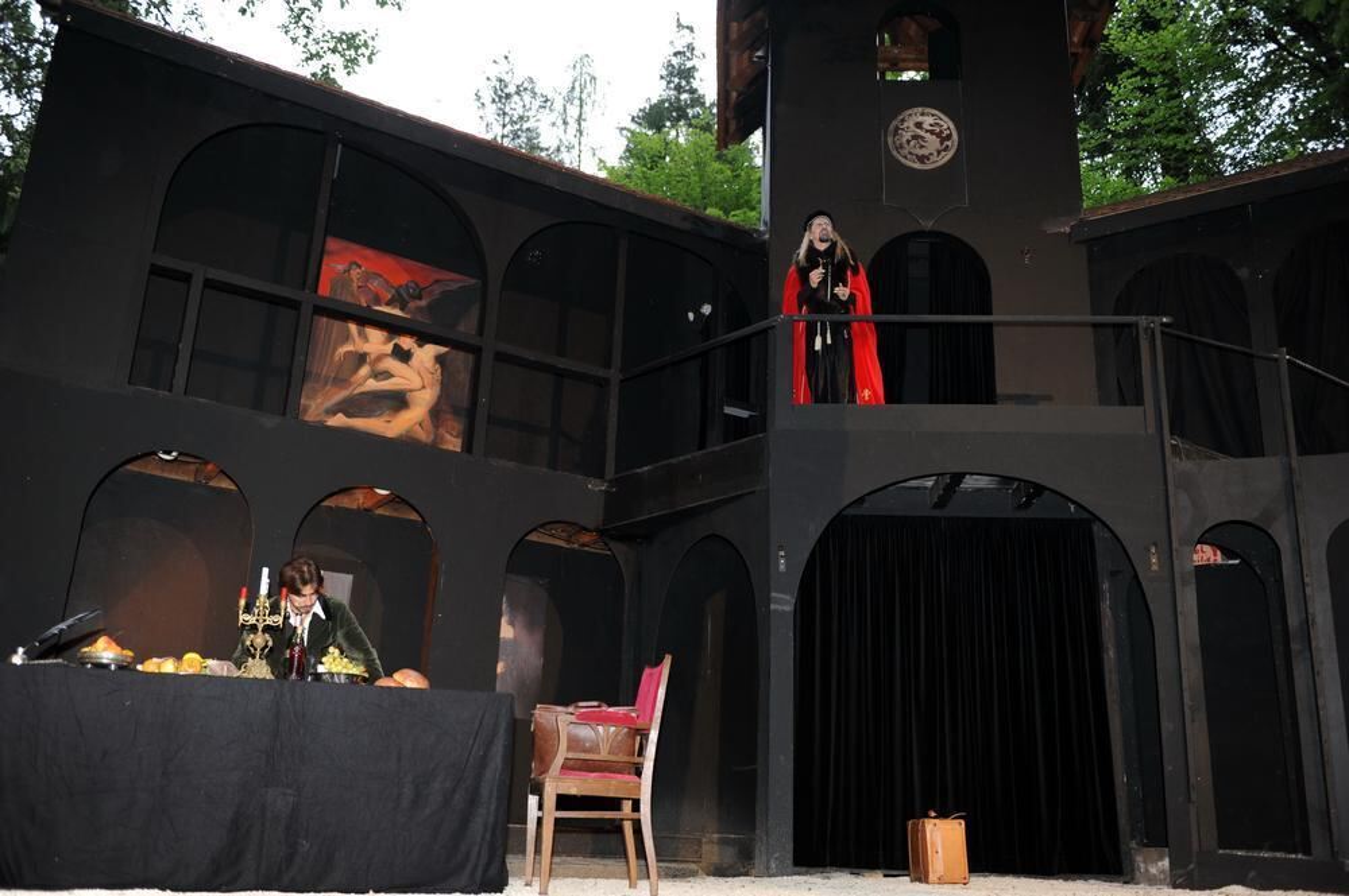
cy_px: 448
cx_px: 674
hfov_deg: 55.8
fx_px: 1273
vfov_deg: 38.8
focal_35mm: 34
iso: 1250
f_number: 2.8
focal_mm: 34
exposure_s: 1/160
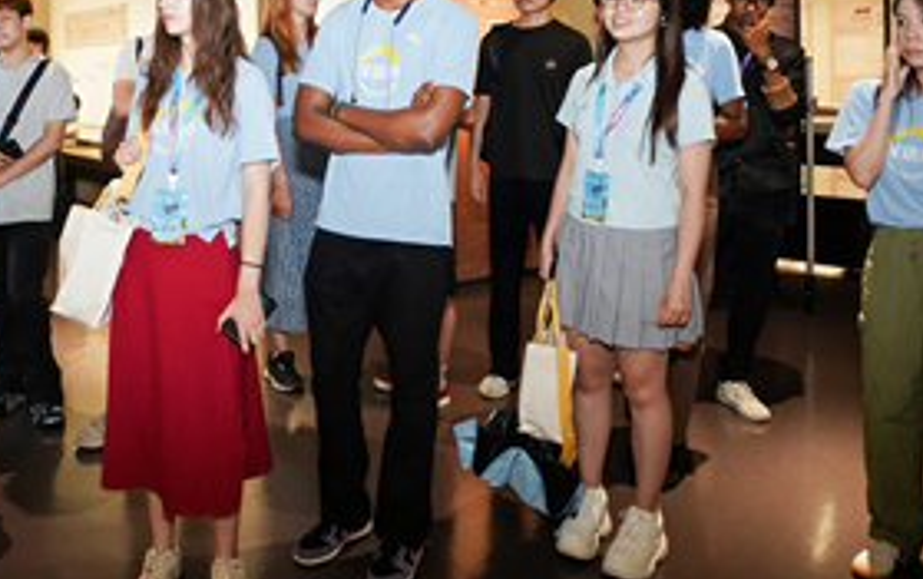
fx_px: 881
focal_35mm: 35
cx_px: 255
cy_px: 81
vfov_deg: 34.7
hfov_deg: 53.3
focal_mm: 16
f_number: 2.8
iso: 1250
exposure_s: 1/60
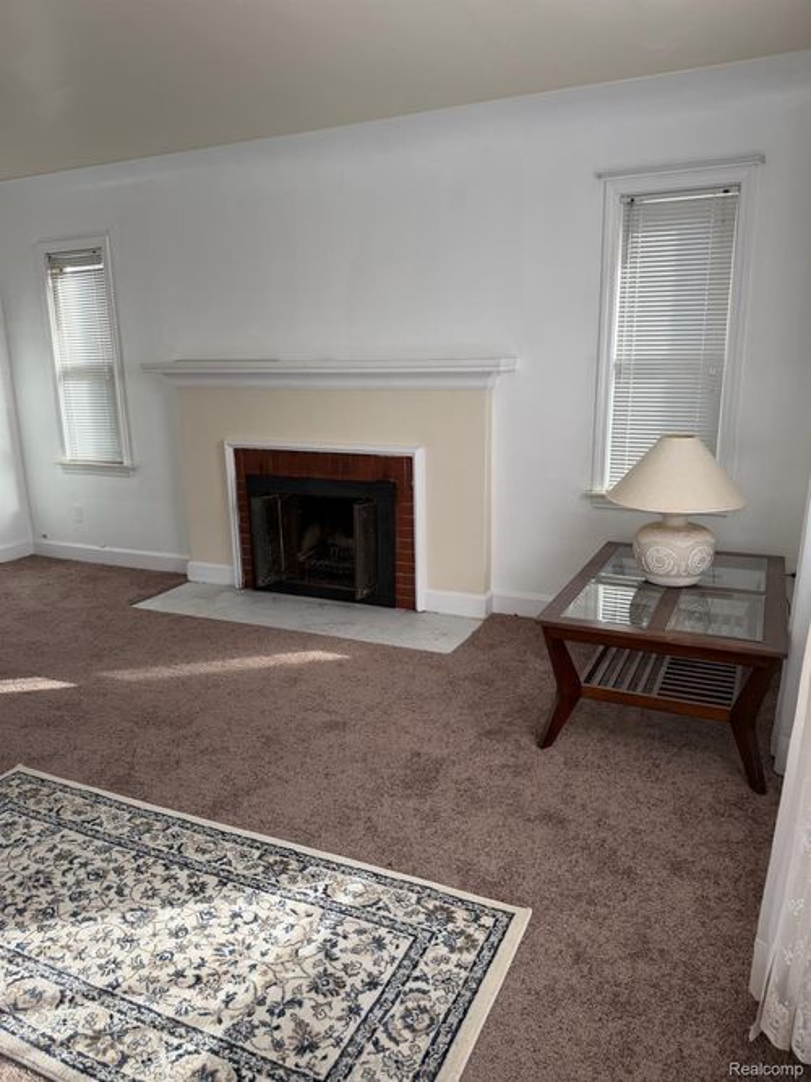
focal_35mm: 24
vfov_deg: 71.6
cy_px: 541
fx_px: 750
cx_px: 406
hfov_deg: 56.8
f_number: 1.78
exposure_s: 1/128
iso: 64
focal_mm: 6.76
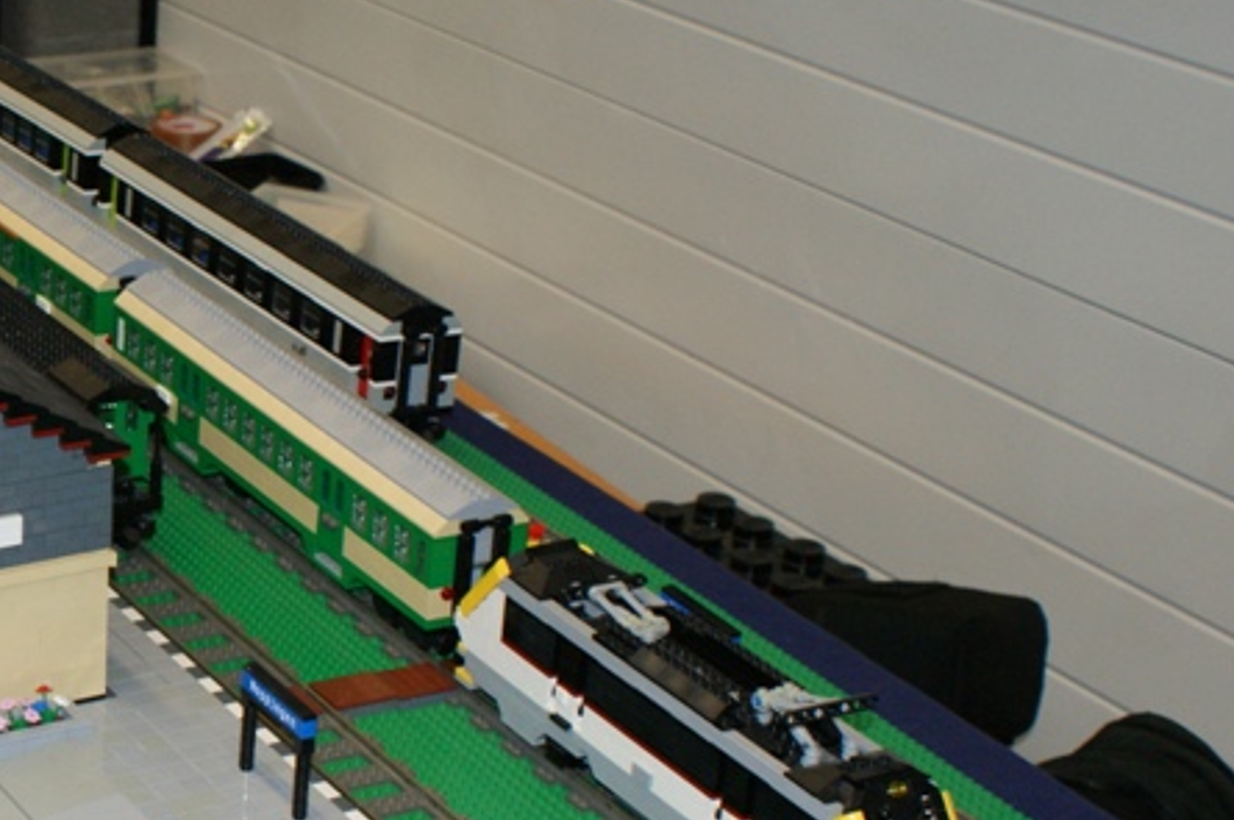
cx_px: -100
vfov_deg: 15.1
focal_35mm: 90
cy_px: 510
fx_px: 3082
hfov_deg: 21.5
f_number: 5.6
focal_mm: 26
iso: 400
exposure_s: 1/60
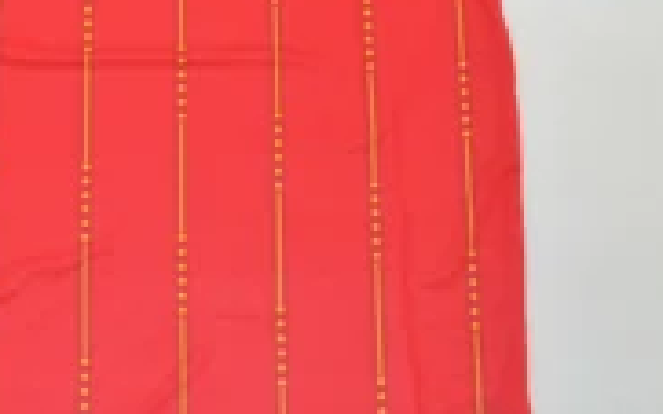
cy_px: 121
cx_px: 154
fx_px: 1377
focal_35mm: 76
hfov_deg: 26.7
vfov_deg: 17.0
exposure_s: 1/200
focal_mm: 21
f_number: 8
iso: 400
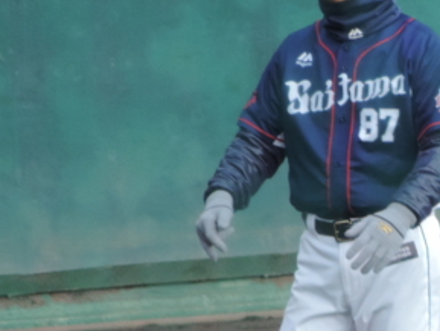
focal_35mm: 2213
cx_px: 414
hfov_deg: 0.9
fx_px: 28141
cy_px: 316
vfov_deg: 0.7
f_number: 5.2
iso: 320
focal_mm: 142.6
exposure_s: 1/400
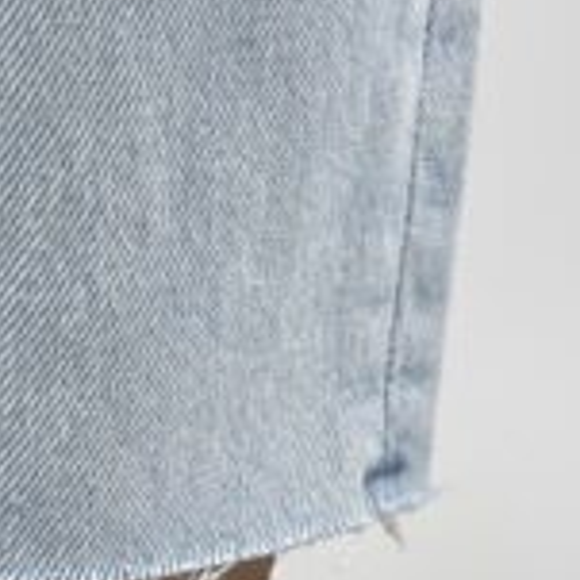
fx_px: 4265
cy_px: 676
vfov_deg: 7.7
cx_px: -403
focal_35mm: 225
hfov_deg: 7.6
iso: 80
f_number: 1.78
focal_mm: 6.86
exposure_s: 1/1171
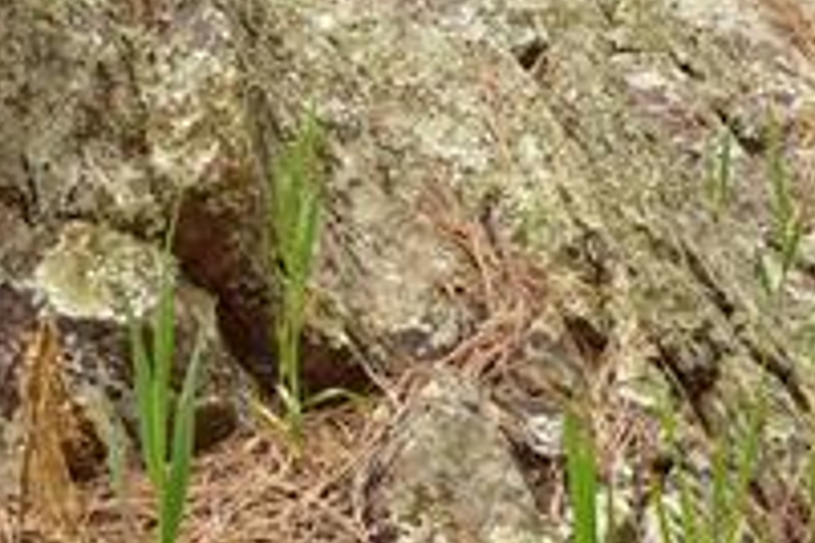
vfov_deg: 10.6
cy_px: -405
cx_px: 239
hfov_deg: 16.7
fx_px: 2762
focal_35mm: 122
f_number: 8
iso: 400
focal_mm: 24
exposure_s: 1/160
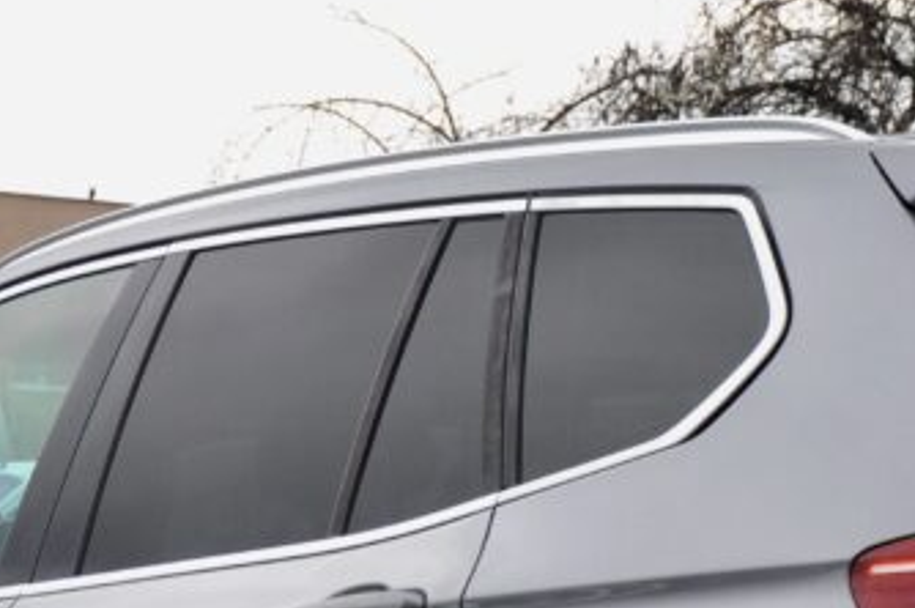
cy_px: 671
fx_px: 3504
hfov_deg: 14.8
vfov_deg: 9.8
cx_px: 611
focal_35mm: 138
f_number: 5.6
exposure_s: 1/125
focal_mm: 30
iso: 500
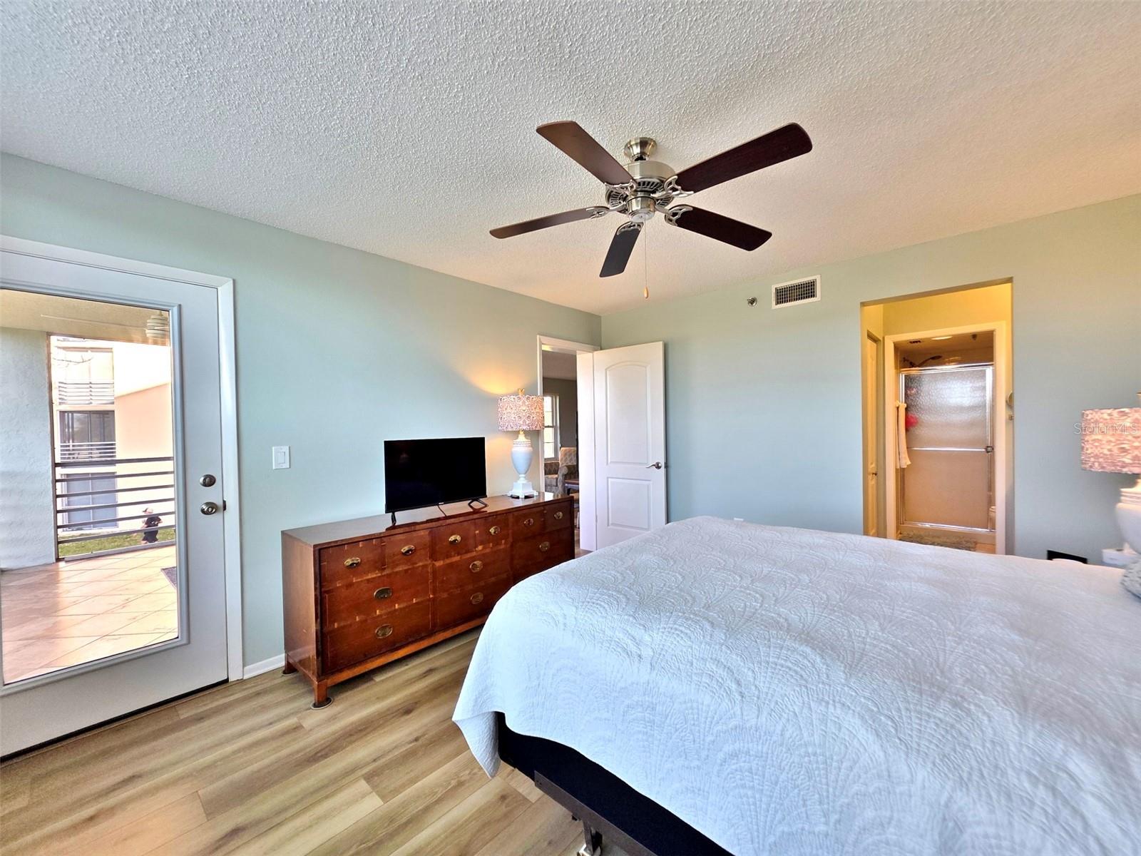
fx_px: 429
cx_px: 570
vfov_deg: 89.9
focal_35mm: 13
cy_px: 428
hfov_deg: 106.2
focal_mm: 2.2
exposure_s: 1/120
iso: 64
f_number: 1.9
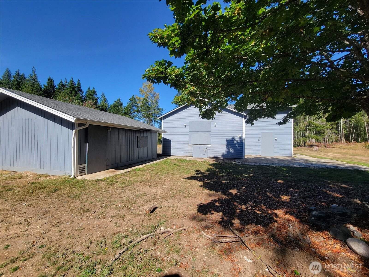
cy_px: 138
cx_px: 184
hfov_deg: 106.2
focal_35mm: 13
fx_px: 139
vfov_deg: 89.9
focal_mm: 2.2
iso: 50
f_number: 2.2
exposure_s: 1/973
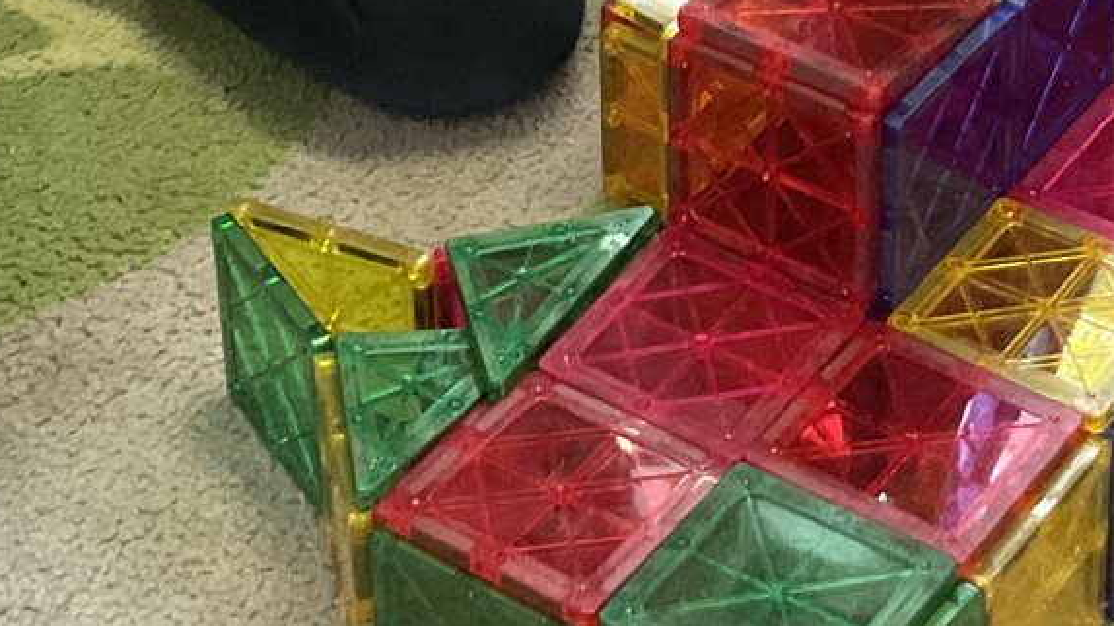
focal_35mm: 113
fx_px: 3337
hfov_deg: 18.9
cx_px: 470
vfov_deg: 10.1
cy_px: -539
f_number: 1.8
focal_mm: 3
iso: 200
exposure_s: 1/50
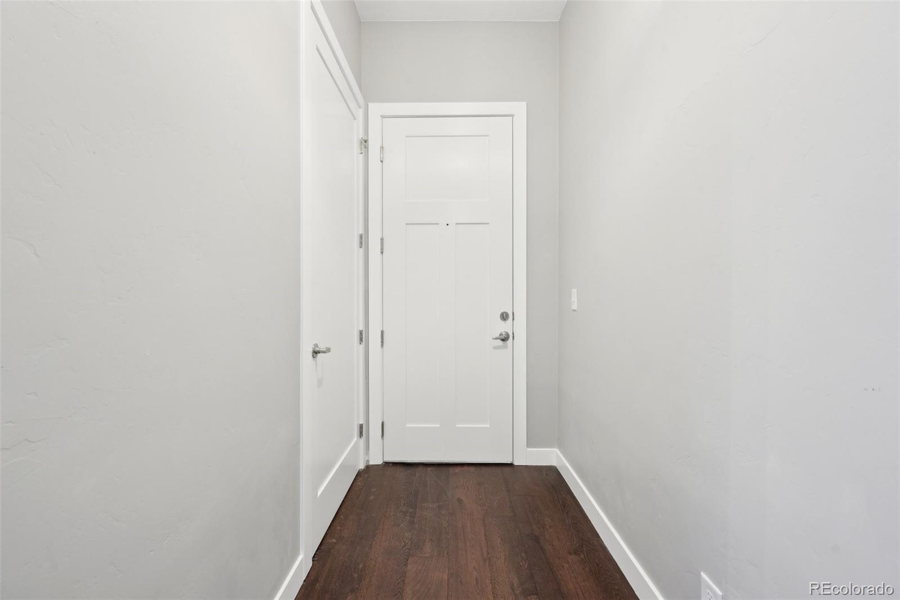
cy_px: 300
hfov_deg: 104.3
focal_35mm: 14
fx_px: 350
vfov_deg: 81.2
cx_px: 450
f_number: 8
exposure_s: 1/3.33
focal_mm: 14
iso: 400
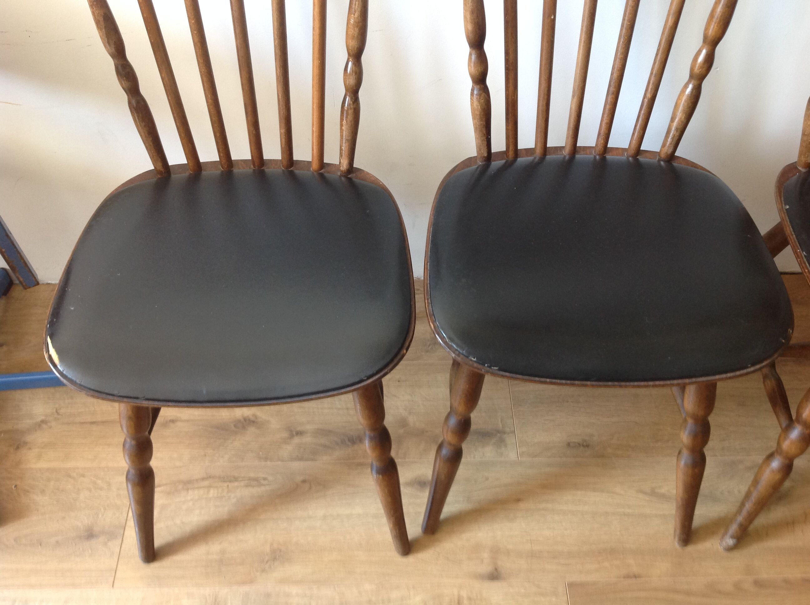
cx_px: 405
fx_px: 818
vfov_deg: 40.6
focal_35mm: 35
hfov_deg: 52.7
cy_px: 302
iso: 100
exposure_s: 1/15
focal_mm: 4.28
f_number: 2.4
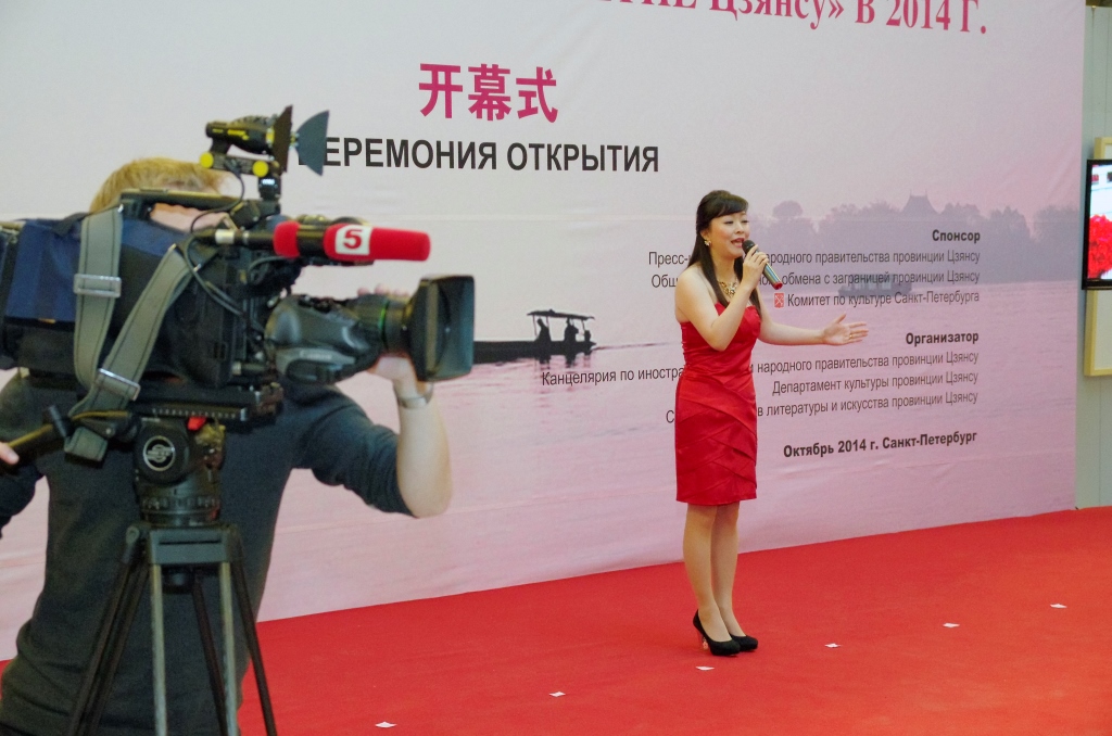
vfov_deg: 20.1
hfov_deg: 29.9
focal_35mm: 68
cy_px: 368
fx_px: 2080
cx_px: 556
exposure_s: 1/90
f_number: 4.5
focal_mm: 45
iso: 3200
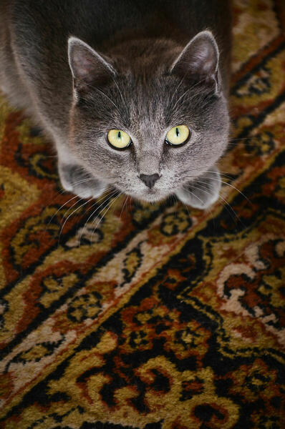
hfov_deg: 8.7
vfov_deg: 13.1
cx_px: 142
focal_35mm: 158
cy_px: 214
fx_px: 1877
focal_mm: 105
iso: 500
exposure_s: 1/60
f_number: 5.6
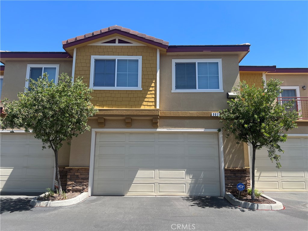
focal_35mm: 26
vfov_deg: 53.1
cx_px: 154
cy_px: 116
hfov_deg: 67.3
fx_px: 231
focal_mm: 5.7
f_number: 1.5
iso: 50
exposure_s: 1/2404
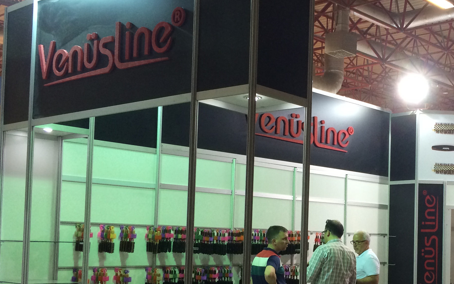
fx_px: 693
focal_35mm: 56
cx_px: 355
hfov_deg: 35.3
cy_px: 222
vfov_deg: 22.9
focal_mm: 4.12
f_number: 2.2
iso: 50
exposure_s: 1/30
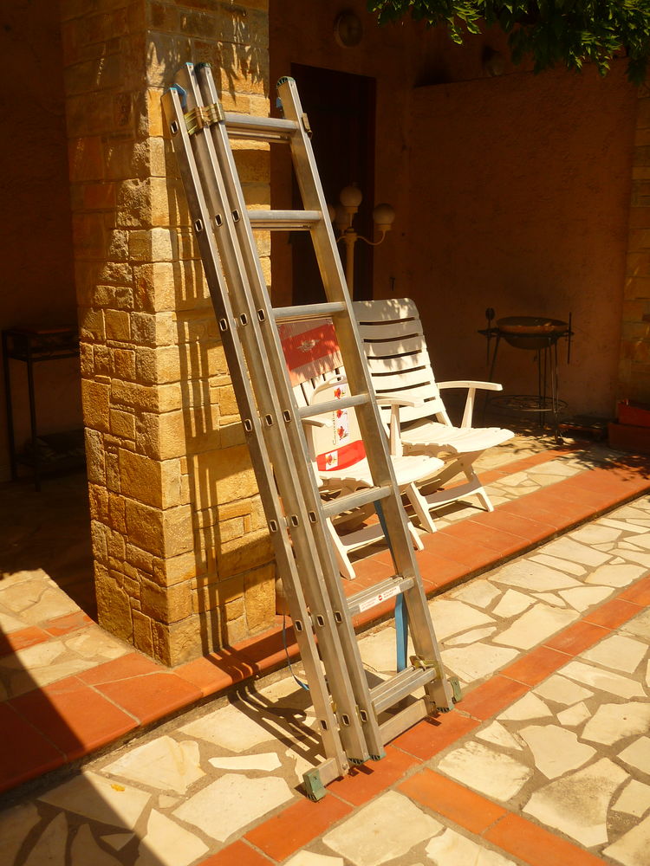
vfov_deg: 55.4
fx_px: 826
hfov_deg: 42.9
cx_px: 325
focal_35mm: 33
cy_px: 433
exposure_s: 1/250
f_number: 8
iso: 80
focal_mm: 5.5
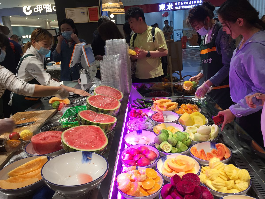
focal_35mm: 29
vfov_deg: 48.2
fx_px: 222
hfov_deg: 61.7
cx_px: 132
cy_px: 100
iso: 40
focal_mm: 4.15
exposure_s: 1/50
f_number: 2.2
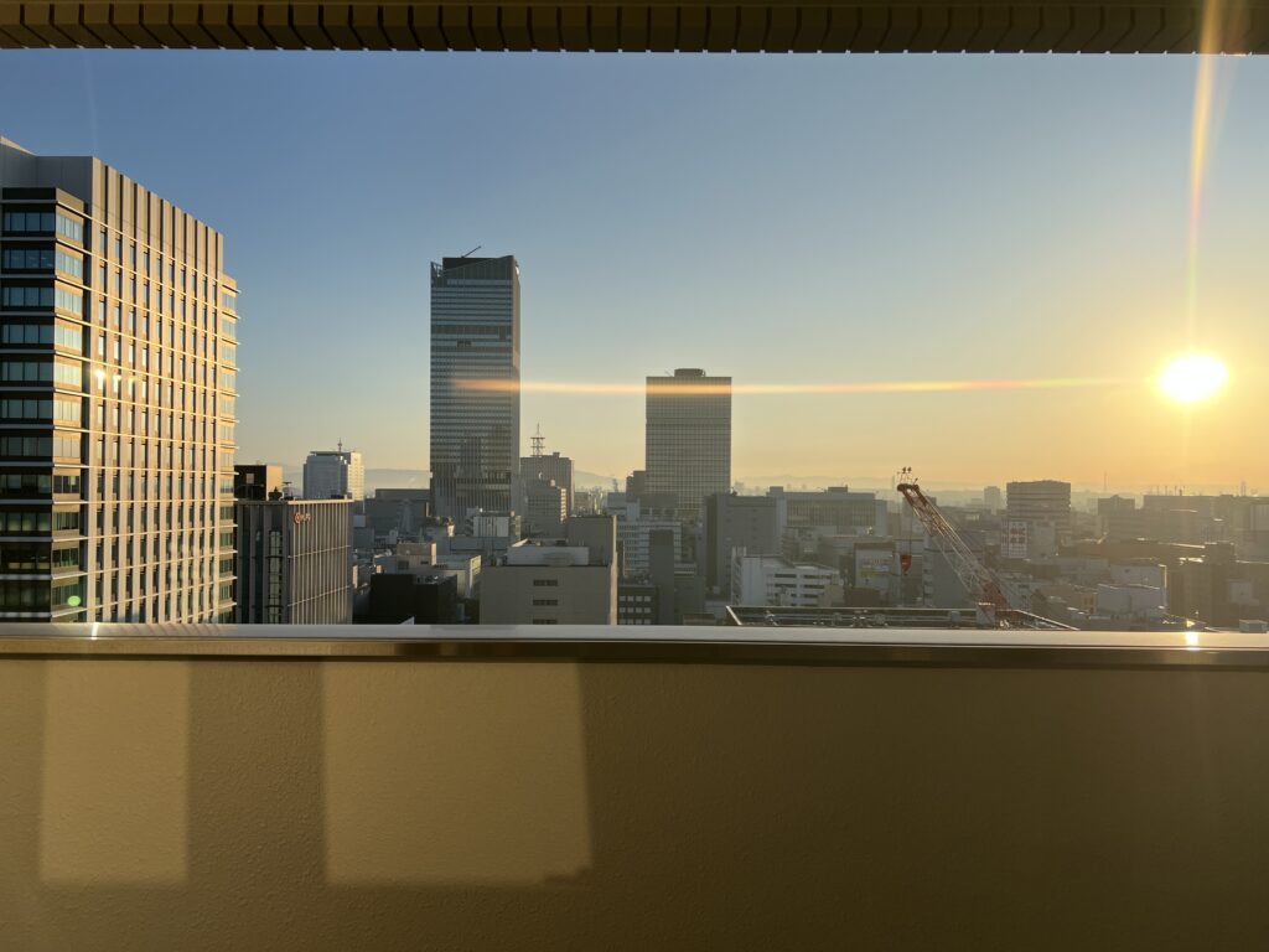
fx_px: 953
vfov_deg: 53.1
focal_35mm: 26
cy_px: 476
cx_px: 634
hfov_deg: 67.3
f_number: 1.5
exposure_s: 1/4630
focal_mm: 5.7
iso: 50
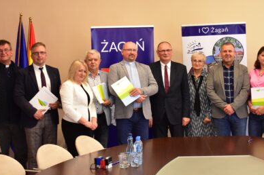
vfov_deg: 20.5
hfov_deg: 30.6
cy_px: 56
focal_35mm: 66
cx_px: 135
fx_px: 482
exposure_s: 1/160
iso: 1600
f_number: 5
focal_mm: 27
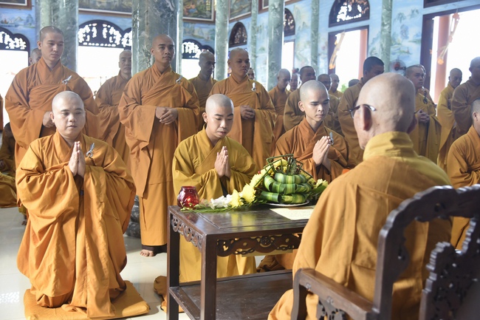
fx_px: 507
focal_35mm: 38
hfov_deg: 50.7
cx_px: 240
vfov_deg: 35.0
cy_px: 160
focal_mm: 38
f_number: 4
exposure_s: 1/50
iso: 500
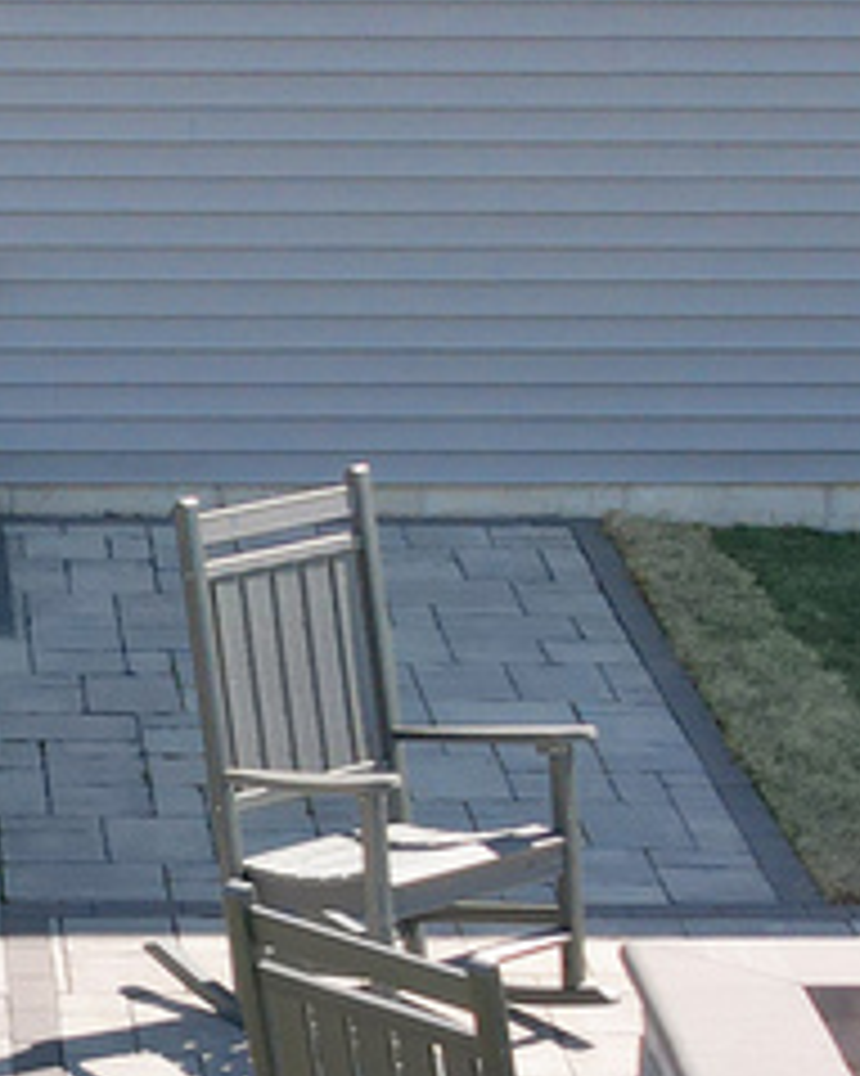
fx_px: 4457
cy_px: 959
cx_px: -32
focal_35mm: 140
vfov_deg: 13.6
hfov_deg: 10.9
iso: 200
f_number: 2.8
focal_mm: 8.38
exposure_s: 1/500
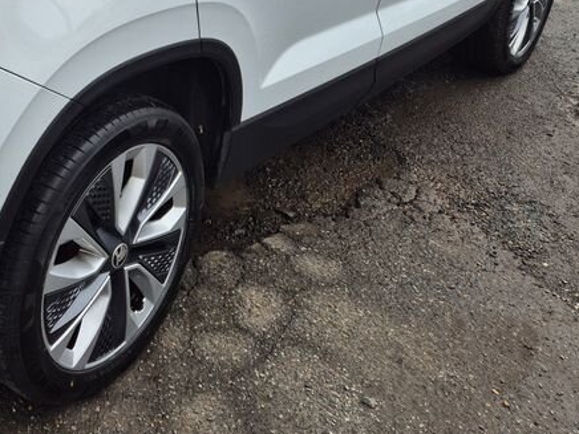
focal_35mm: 54
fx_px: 903
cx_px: -1
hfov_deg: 32.6
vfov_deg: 25.5
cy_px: -13
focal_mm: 5.4
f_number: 1.8
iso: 25
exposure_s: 1/336
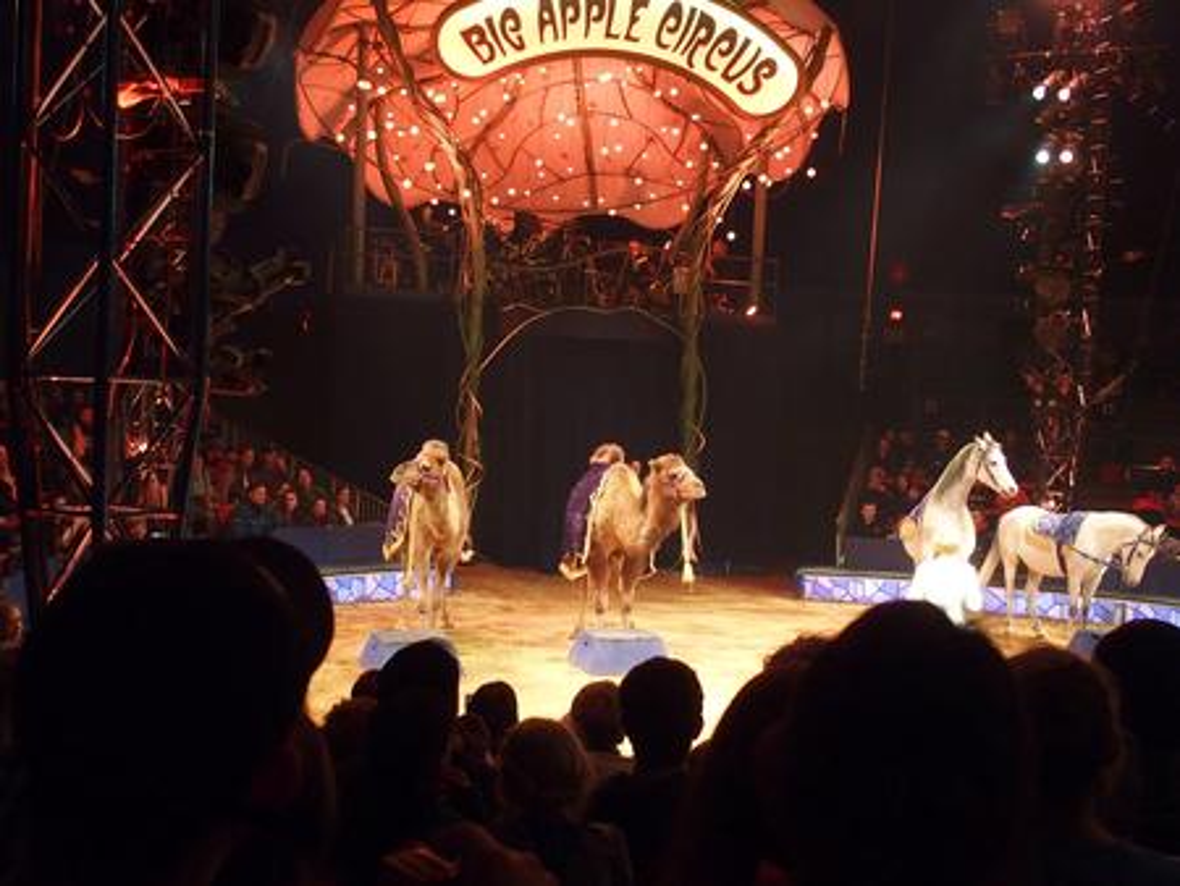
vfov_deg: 34.4
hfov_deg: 44.8
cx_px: 590
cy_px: 443
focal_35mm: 42
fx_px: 1432
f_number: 2.8
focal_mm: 9
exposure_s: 1/25
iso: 800
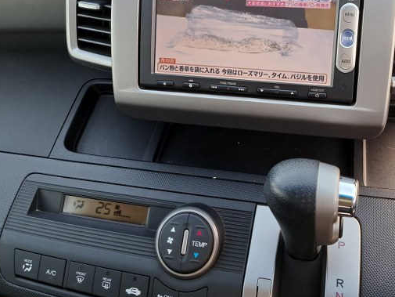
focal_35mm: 38
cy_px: 70
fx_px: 434
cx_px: 232
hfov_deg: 48.7
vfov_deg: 36.7
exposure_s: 1/100
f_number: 1.8
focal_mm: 5.23
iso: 50
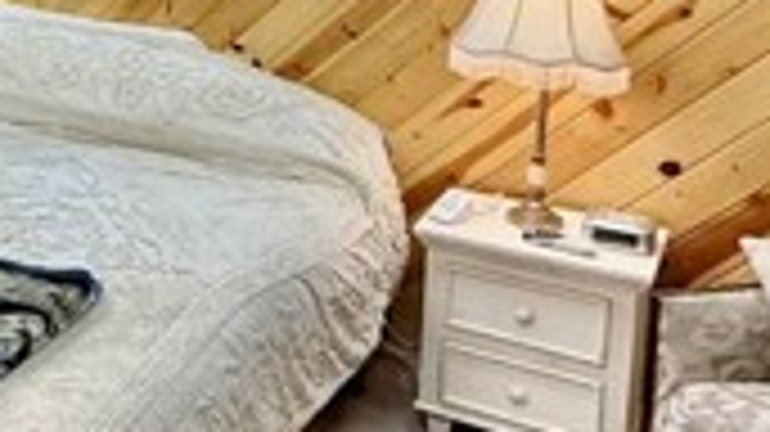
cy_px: -54
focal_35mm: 57
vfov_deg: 20.0
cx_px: -99
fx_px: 1163
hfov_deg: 31.9
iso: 400
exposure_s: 1/120
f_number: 2.2
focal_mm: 2.22
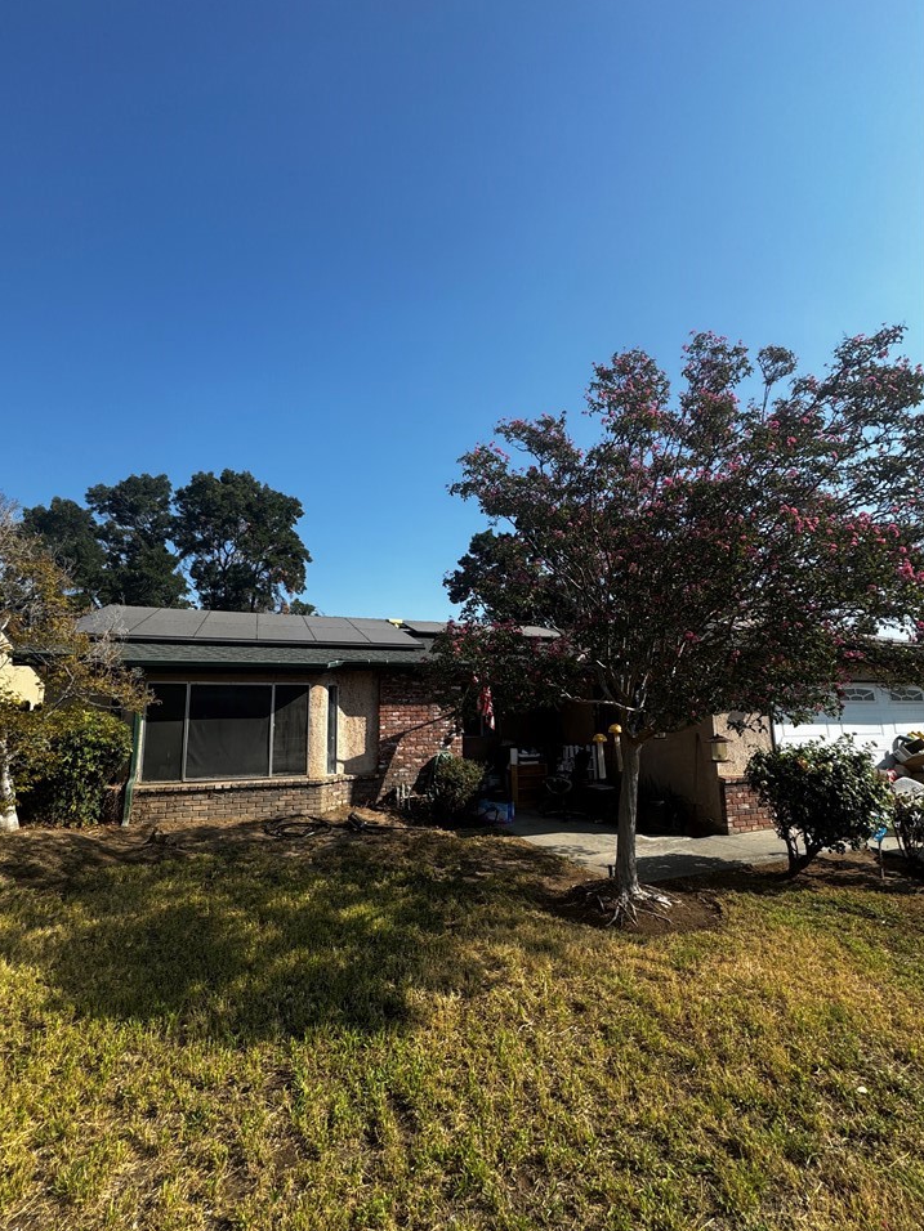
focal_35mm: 15
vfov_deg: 98.2
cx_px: 433
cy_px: 630
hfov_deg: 81.7
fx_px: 534
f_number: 2.2
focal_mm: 2.22
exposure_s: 1/1277
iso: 50
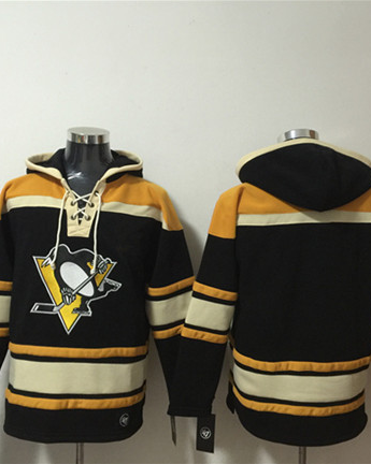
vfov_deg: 48.0
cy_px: 232
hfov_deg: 39.1
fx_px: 522
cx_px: 199
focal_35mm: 38
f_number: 2.2
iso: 125
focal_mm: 4.15
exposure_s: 1/8
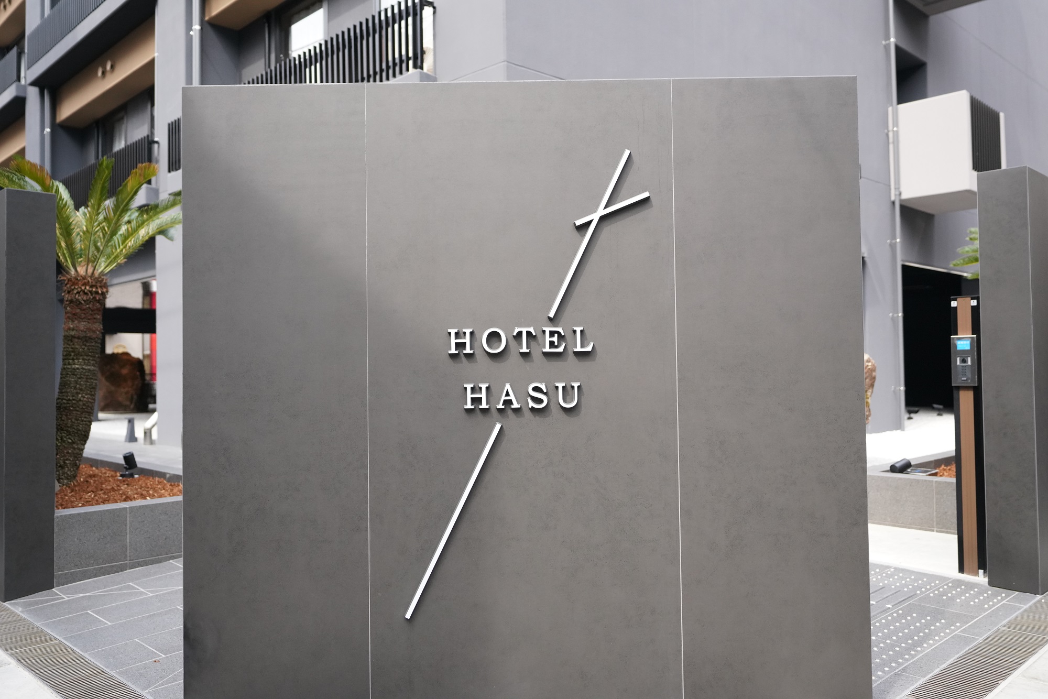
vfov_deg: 45.0
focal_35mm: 29
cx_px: 524
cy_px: 350
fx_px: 844
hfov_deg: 63.7
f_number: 2.8
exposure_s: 1/4000
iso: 2500
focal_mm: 29
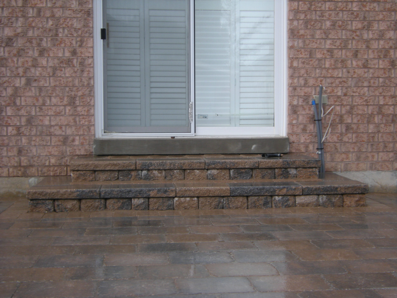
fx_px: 596
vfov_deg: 28.0
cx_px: 198
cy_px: 149
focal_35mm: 52
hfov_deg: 36.8
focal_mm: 8.8
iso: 64
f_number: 3.8
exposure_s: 1/49.7
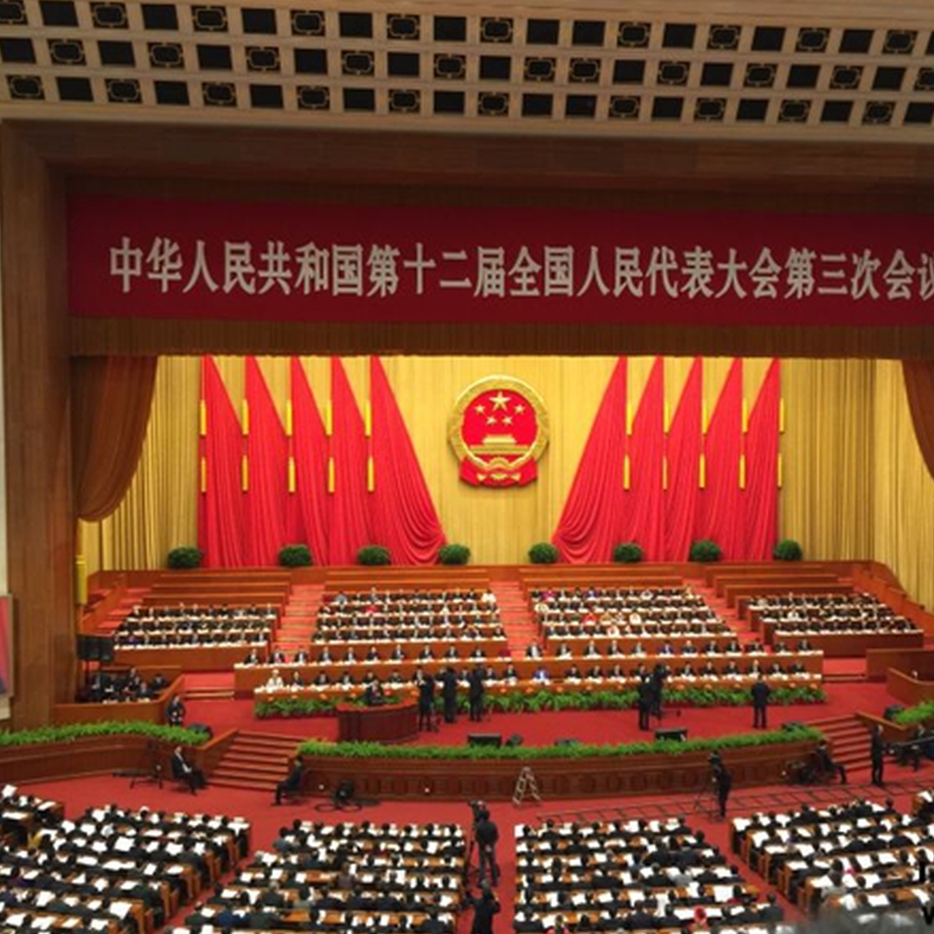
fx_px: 1068
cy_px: 468
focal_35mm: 35
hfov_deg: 47.1
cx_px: 521
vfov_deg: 47.2
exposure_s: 1/15
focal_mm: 4.15
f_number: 2.2
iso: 64
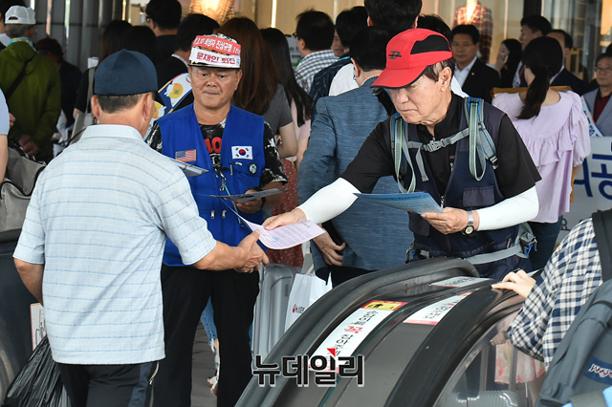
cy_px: 204
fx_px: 2124
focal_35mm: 125
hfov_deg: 16.4
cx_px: 306
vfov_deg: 11.0
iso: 3200
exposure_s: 1/200
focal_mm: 125
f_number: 10
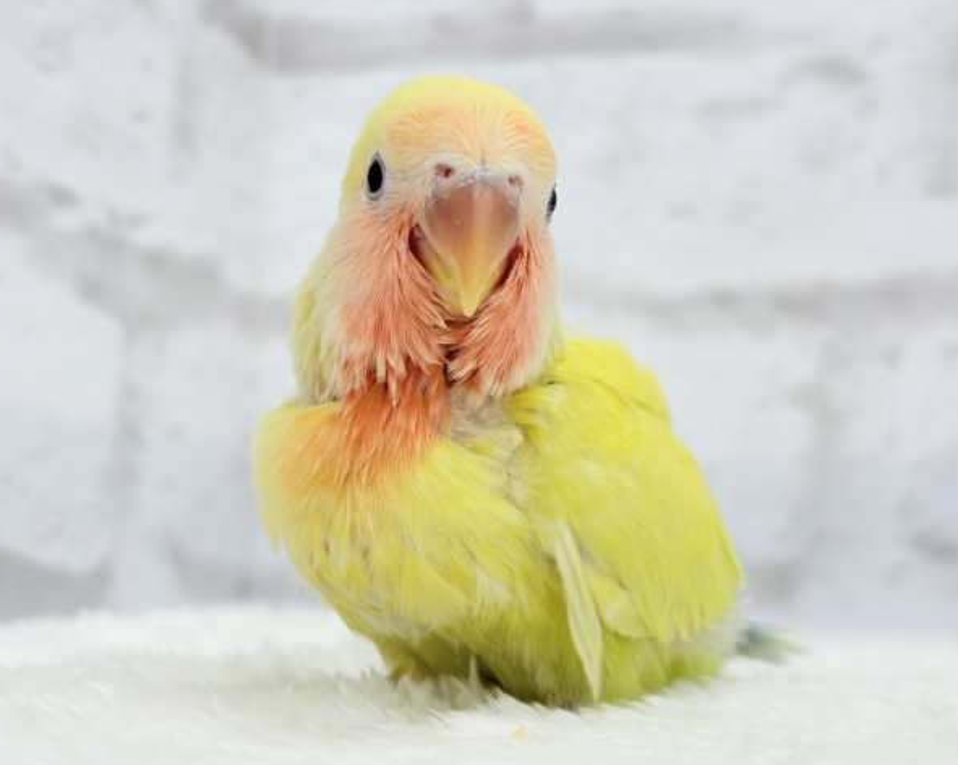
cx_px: 503
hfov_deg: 34.2
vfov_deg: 27.6
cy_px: 382
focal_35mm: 55
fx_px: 1558
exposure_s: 1/50
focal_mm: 5.96
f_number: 1.6
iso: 32
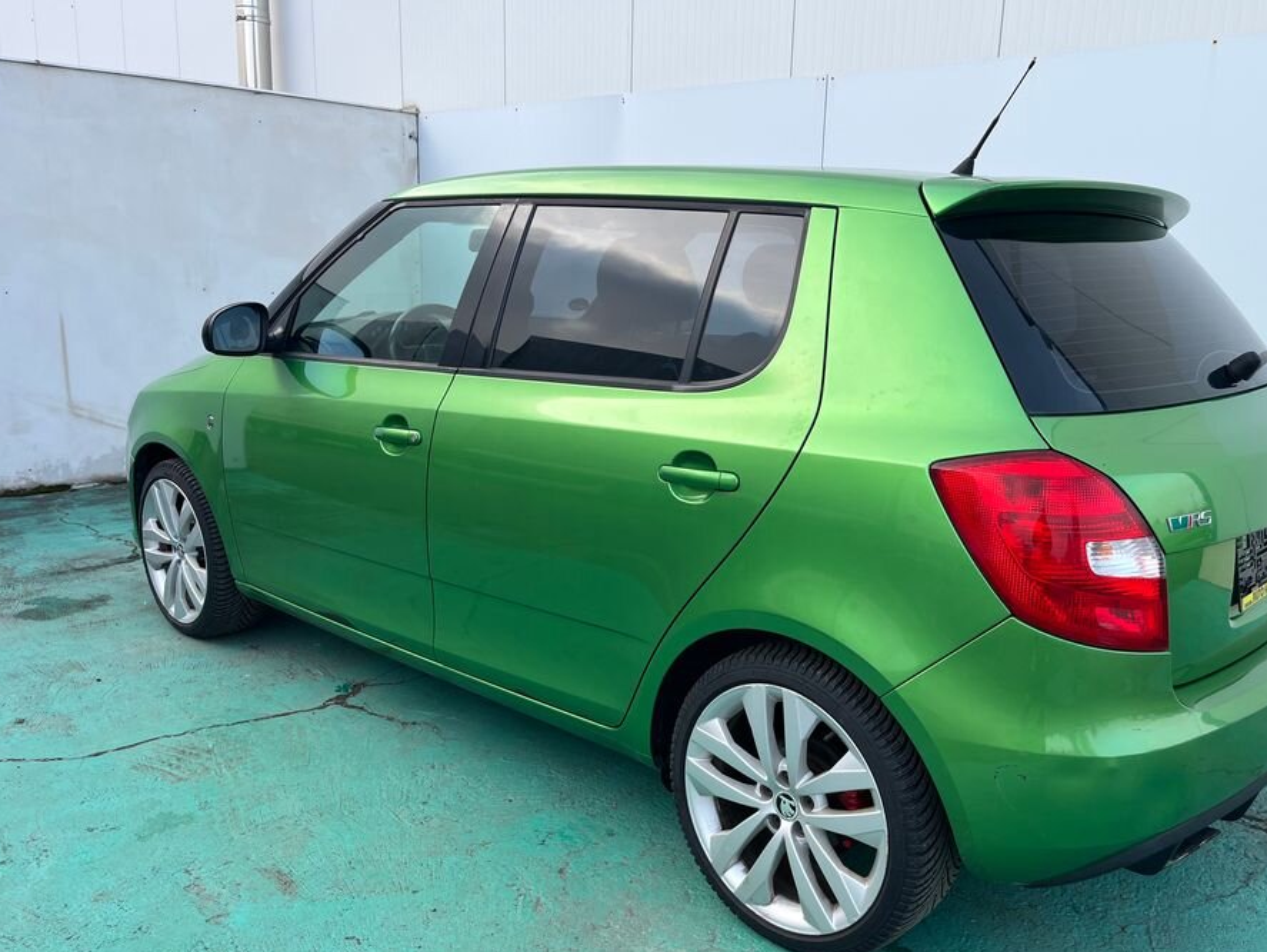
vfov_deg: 46.7
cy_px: 536
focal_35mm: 30
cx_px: 708
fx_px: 1098
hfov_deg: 59.8
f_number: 1.6
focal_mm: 5.1
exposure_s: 1/529
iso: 50
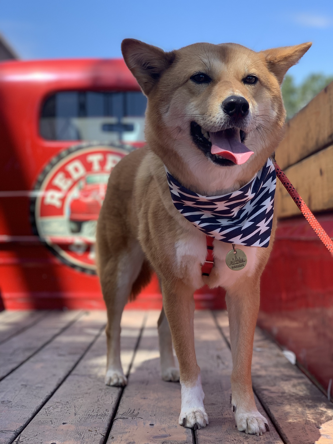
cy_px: 222
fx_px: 667
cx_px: 166
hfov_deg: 28.0
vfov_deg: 36.8
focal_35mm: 52
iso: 16
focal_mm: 6
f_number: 2.4
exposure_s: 1/378
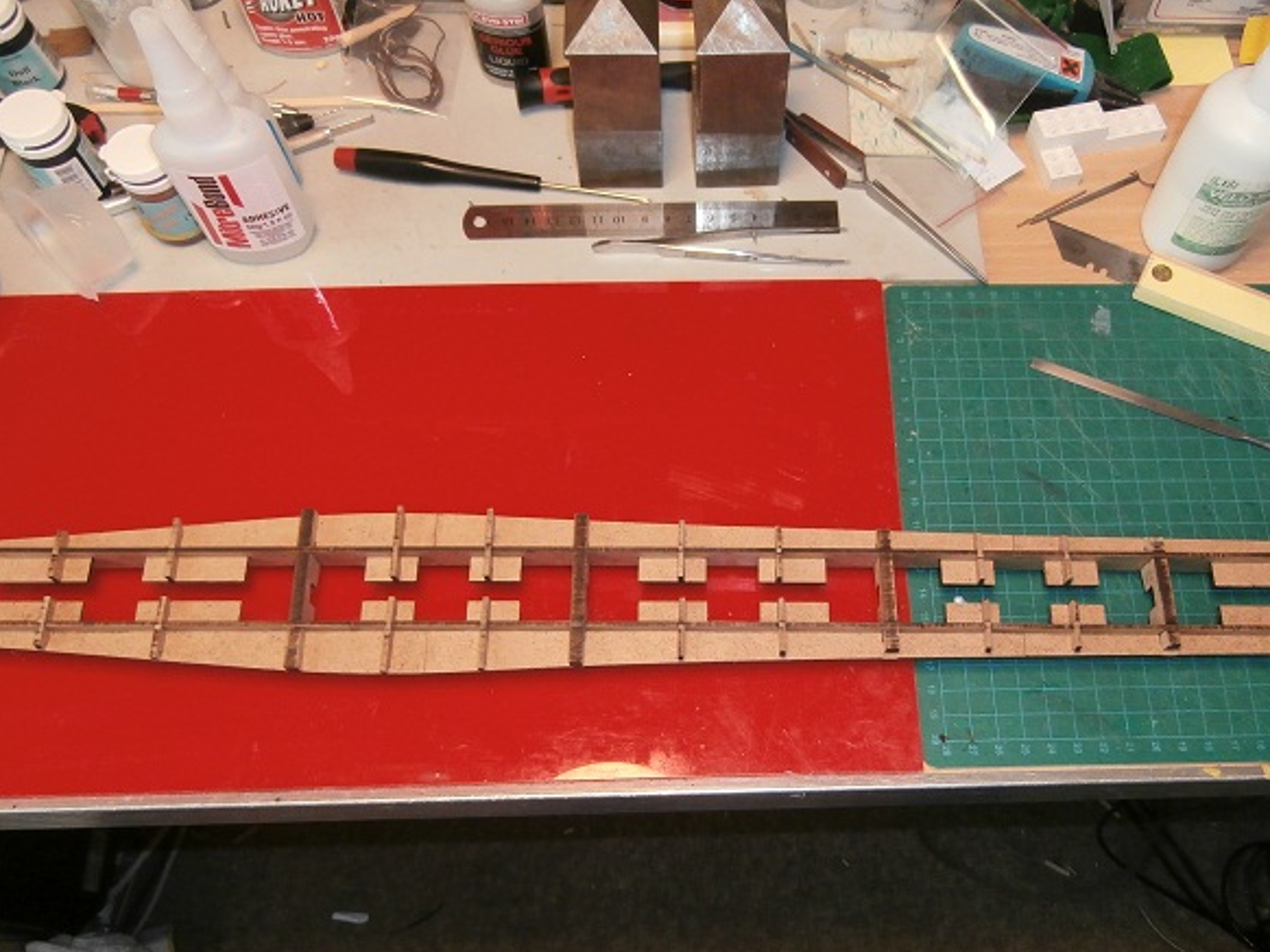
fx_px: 1210
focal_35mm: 33
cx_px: 724
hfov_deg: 55.2
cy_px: 531
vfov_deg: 42.8
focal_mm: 4.2
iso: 200
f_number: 3
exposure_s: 1/30
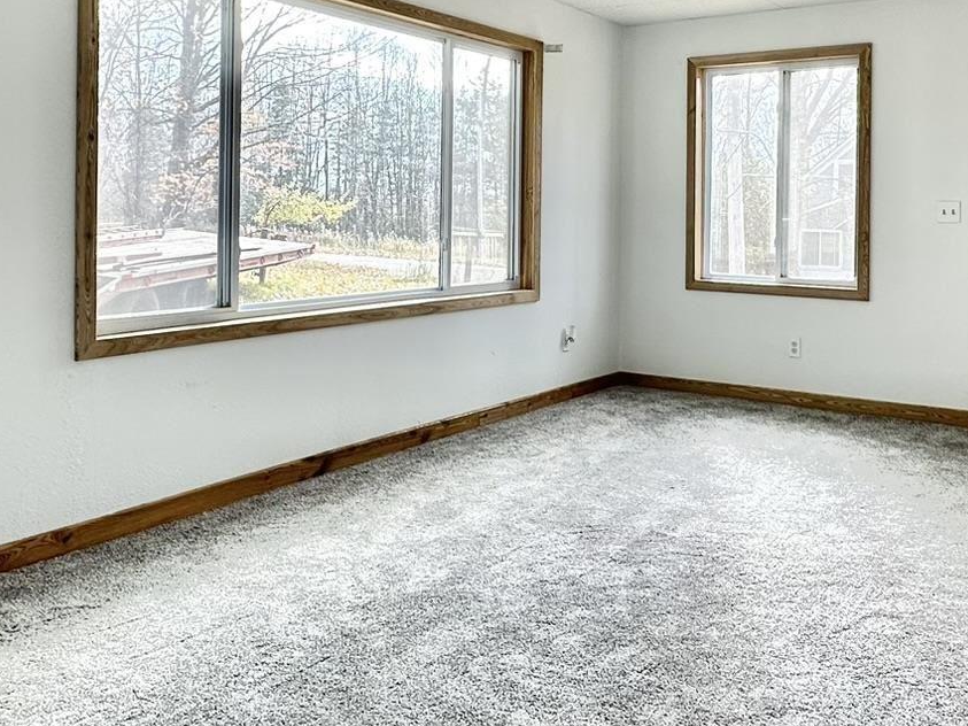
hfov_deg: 53.7
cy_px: 218
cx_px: 563
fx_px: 951
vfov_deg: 41.0
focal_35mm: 34
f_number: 2.2
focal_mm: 2.22
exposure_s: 1/118
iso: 40
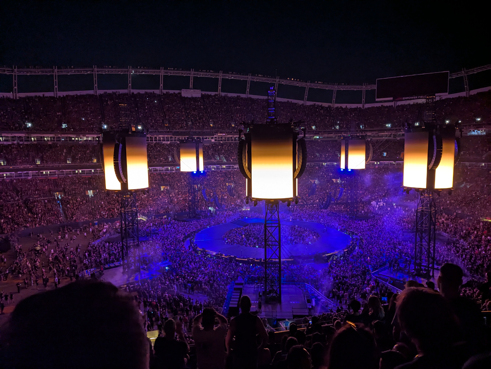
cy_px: 184
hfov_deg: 71.5
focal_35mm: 24
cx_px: 246
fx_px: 341
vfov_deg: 56.9
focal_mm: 6.81
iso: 625
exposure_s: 1/58.9
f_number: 1.85
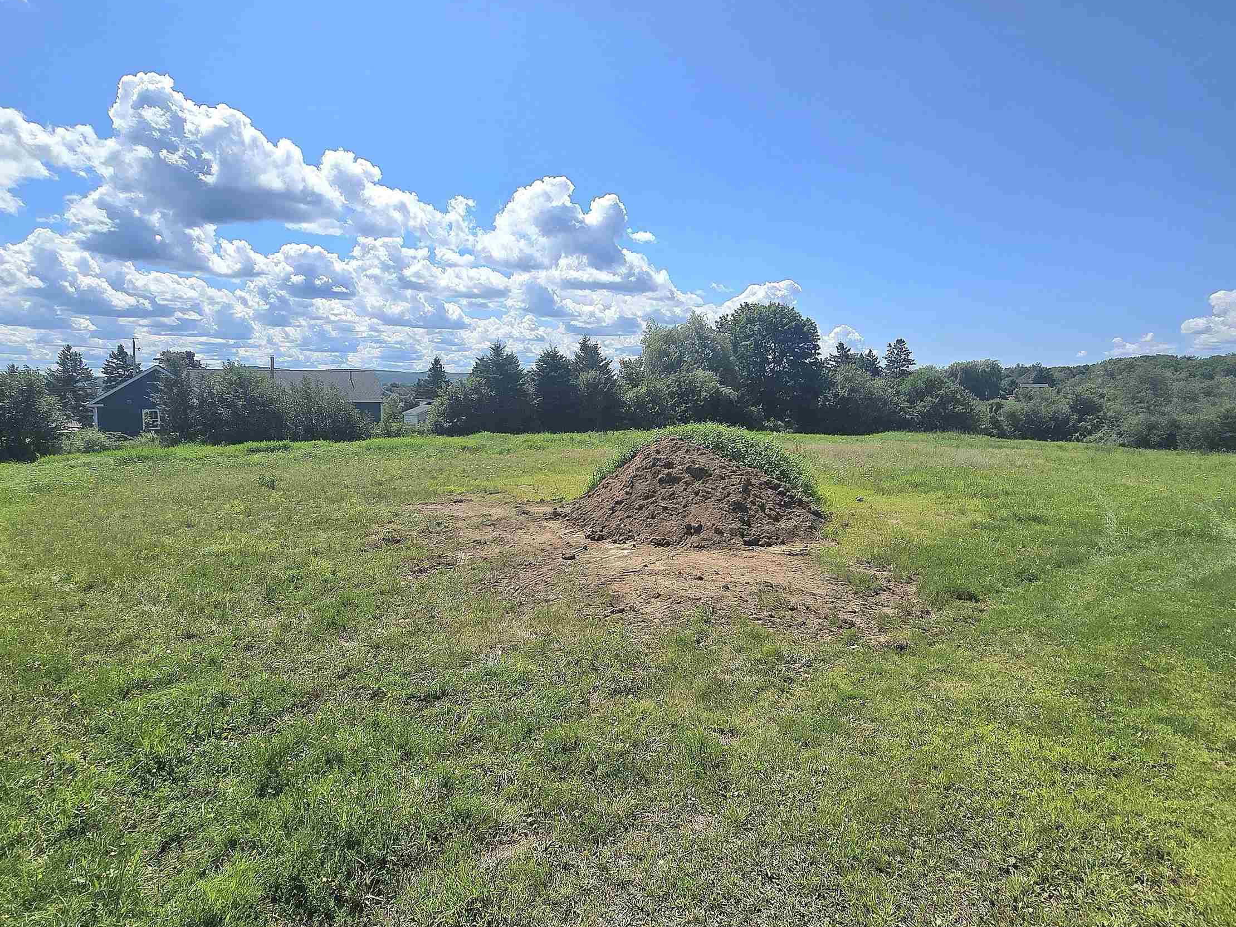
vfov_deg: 71.5
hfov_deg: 87.8
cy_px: 431
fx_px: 643
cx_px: 615
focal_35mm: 18
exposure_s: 1/5000
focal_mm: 2.2
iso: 50
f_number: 2.2
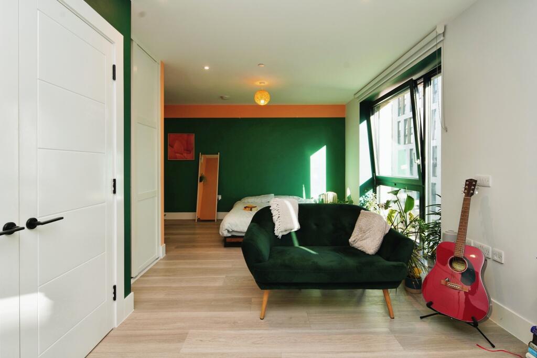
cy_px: 179
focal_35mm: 17
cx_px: 268
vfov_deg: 70.5
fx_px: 254
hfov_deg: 93.3
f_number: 7.1
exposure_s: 1/80
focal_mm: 17
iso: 640
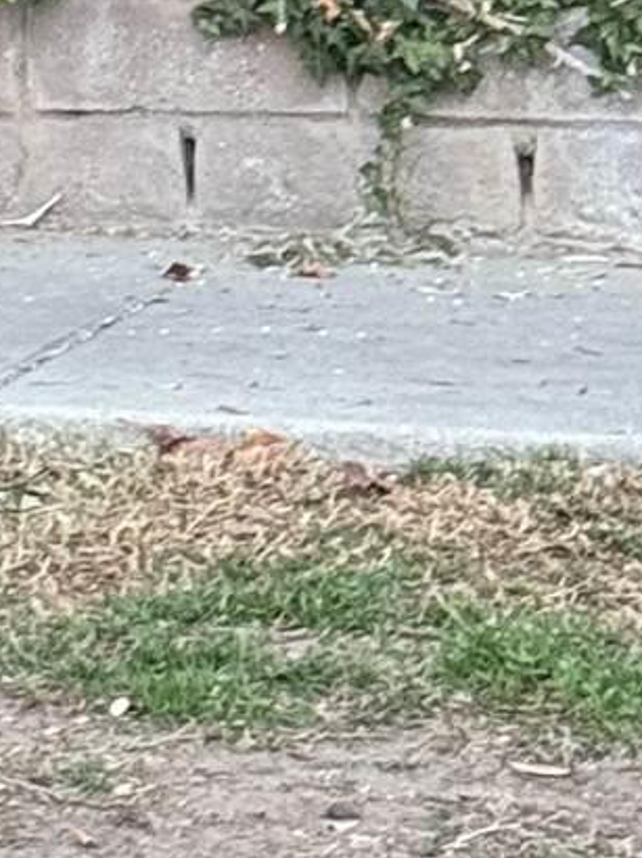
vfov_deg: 7.1
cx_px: -951
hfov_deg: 5.3
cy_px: -778
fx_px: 6684
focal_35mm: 270
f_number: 1.78
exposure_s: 1/40
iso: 320
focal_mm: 6.76
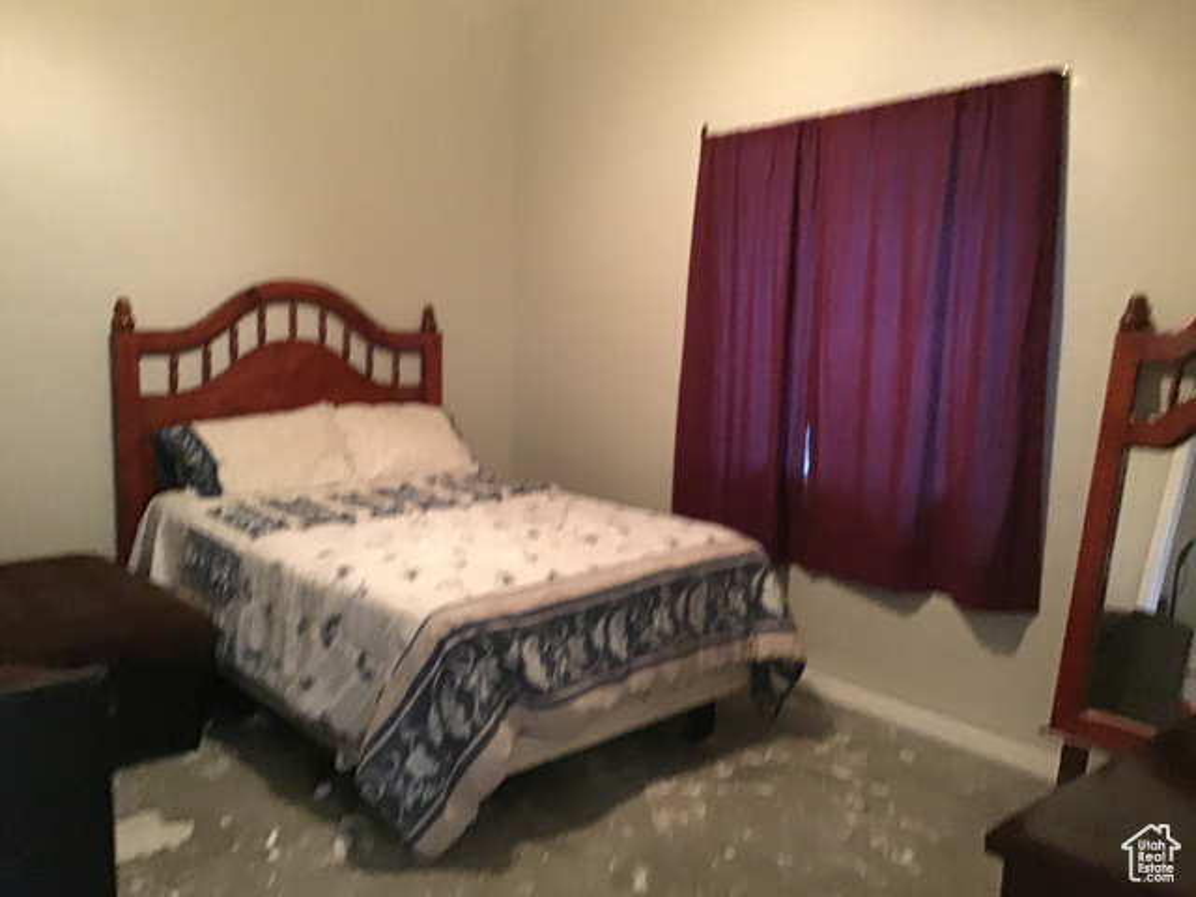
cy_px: 448
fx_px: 1071
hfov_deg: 58.4
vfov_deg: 45.4
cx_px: 598
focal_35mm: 31
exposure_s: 1/15
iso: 500
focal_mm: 3.3
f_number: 2.4
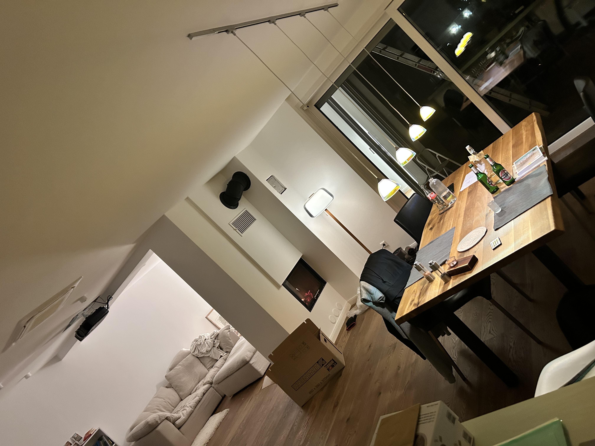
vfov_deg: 53.1
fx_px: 447
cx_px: 298
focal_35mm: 26
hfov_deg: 67.3
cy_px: 223
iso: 400
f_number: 1.5
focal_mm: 5.7
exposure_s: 1/33
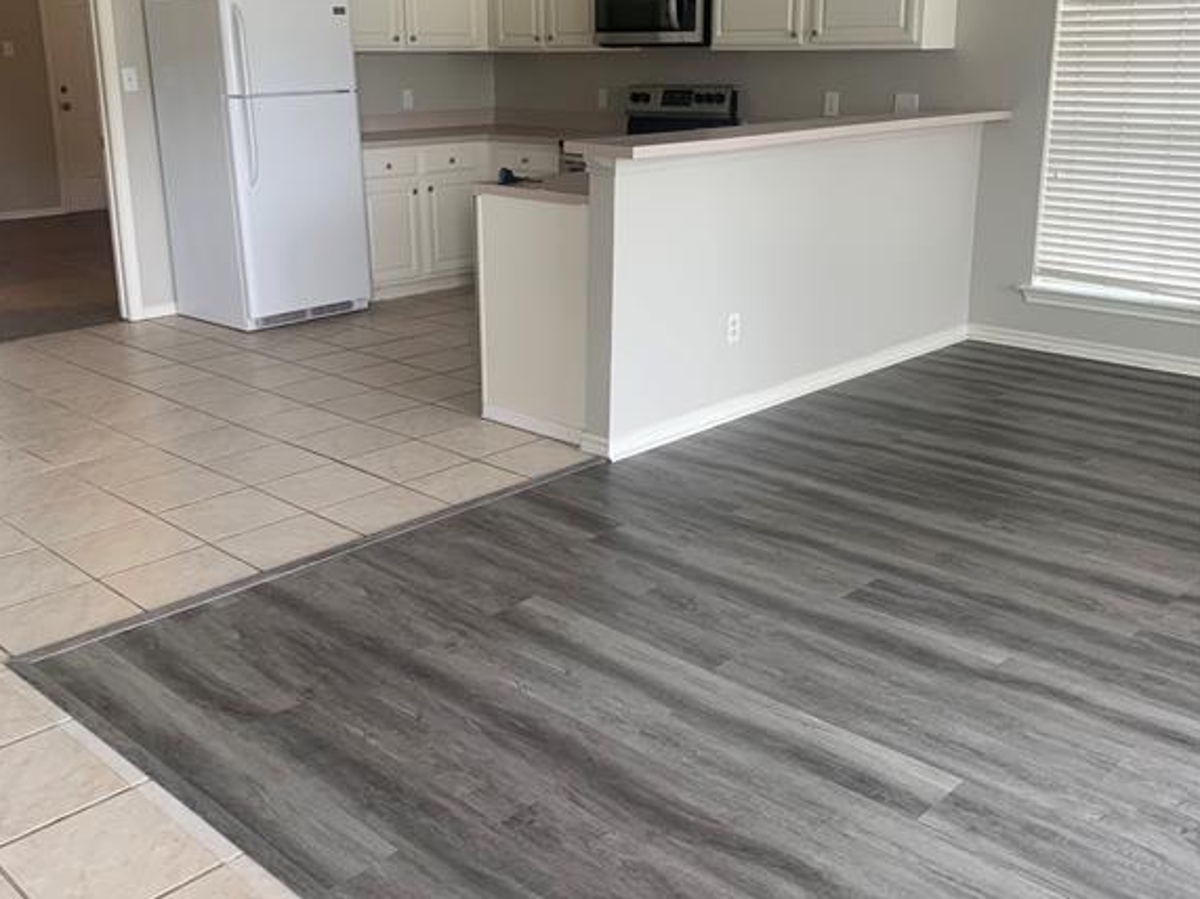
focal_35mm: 35
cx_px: 599
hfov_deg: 52.6
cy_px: 363
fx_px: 1213
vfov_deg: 40.5
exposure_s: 1/71
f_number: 1.8
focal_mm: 4.25
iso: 100
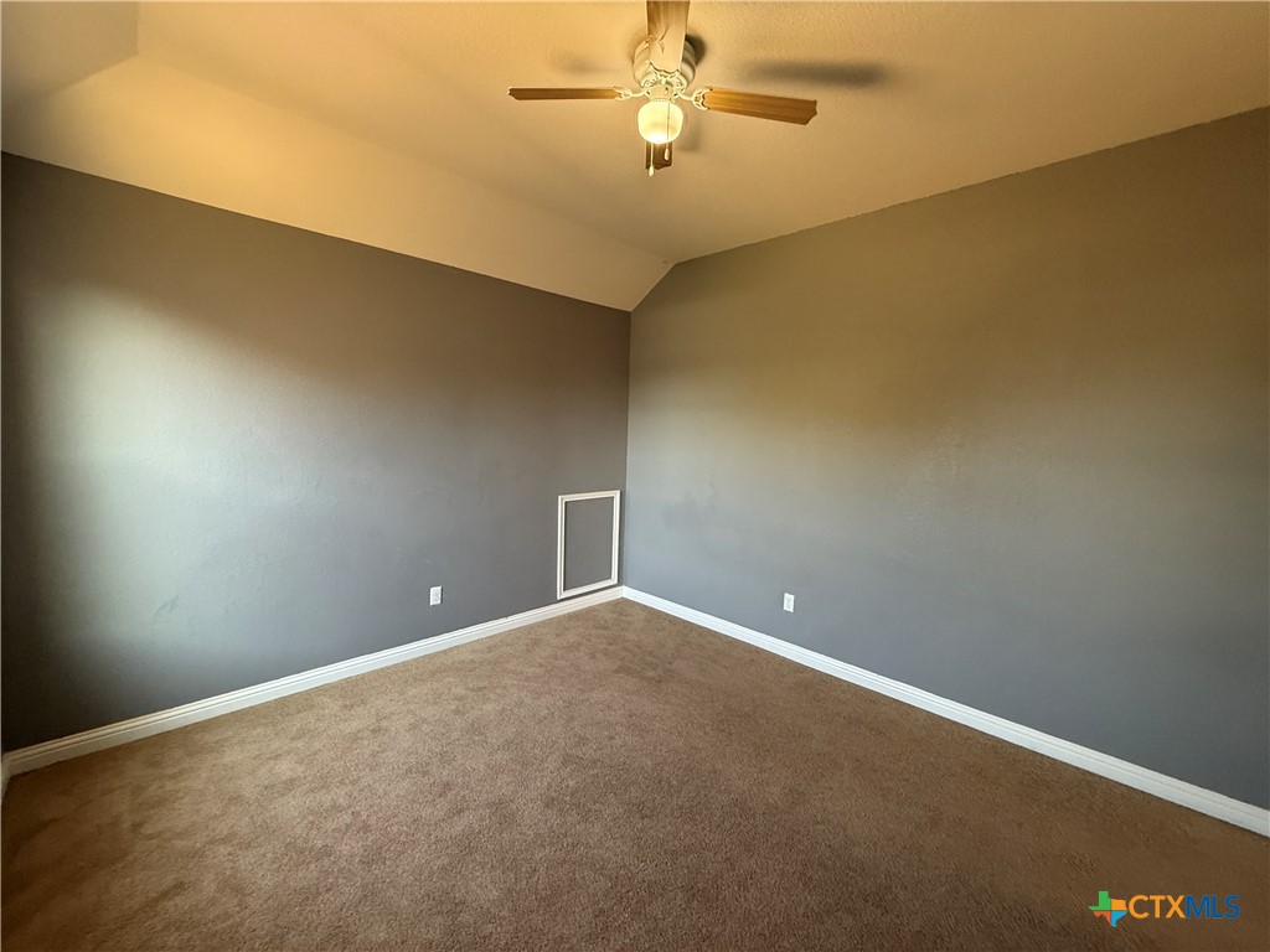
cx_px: 635
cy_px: 476
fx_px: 514
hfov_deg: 102.1
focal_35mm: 14
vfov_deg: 85.7
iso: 400
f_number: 2.2
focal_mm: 2.22
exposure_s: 1/97
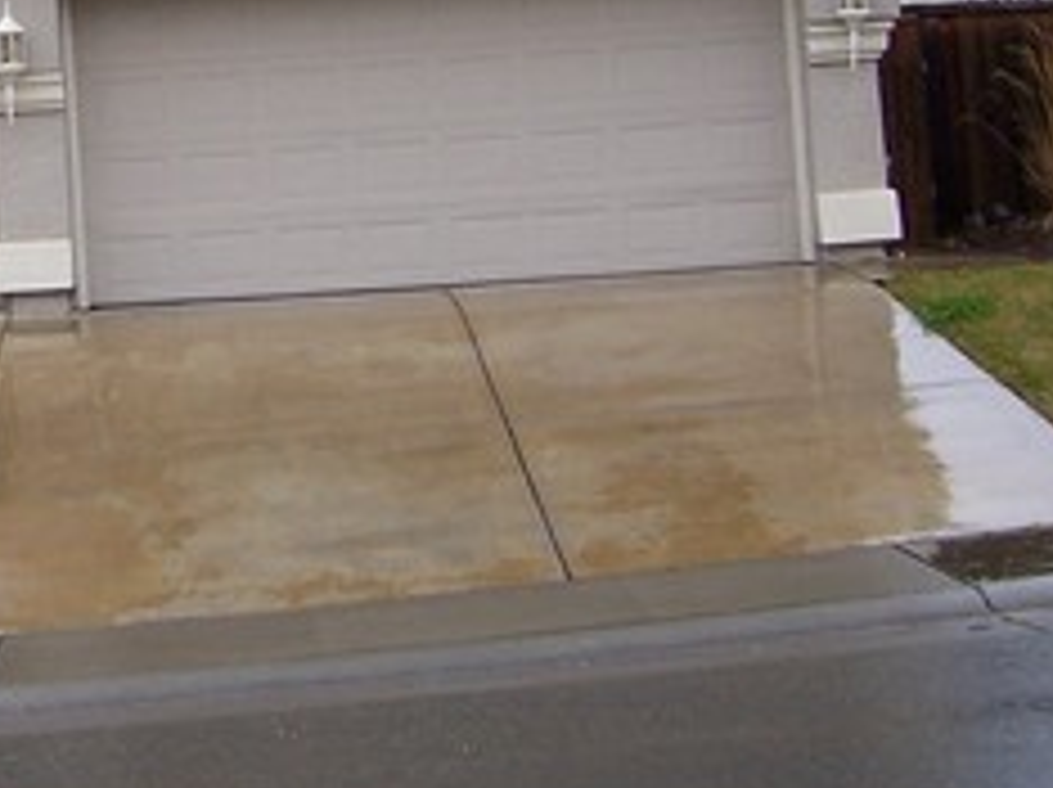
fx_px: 2826
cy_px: -90
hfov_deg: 20.3
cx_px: -54
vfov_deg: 15.4
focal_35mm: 93
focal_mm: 5.6
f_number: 2.7
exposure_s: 1/125
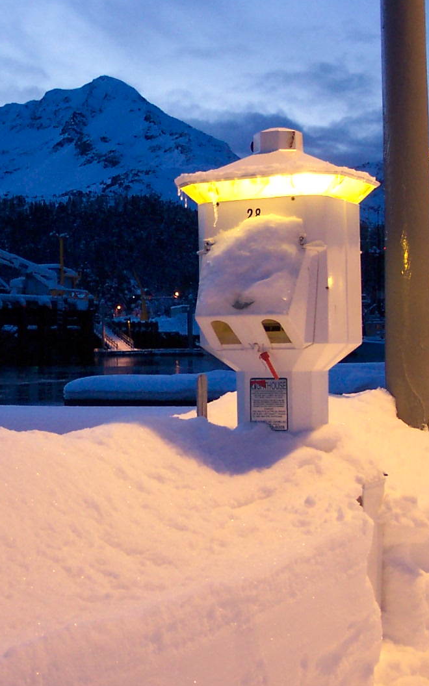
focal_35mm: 66
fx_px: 1235
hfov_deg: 19.2
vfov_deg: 31.1
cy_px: 360
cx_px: 18
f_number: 2.8
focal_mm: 8
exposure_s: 1/30
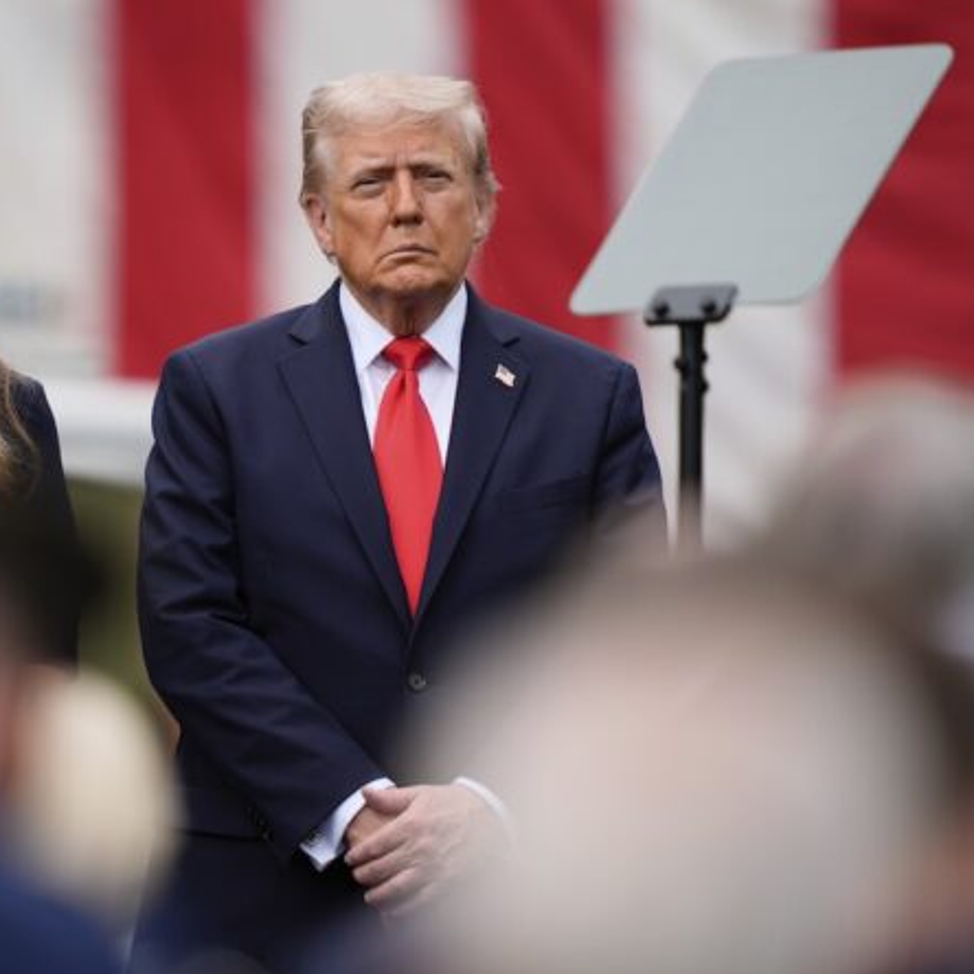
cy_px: 491
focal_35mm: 533
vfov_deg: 3.3
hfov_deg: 3.3
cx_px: 353
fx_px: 16967
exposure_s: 1/2000
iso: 200
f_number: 2.8
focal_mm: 400
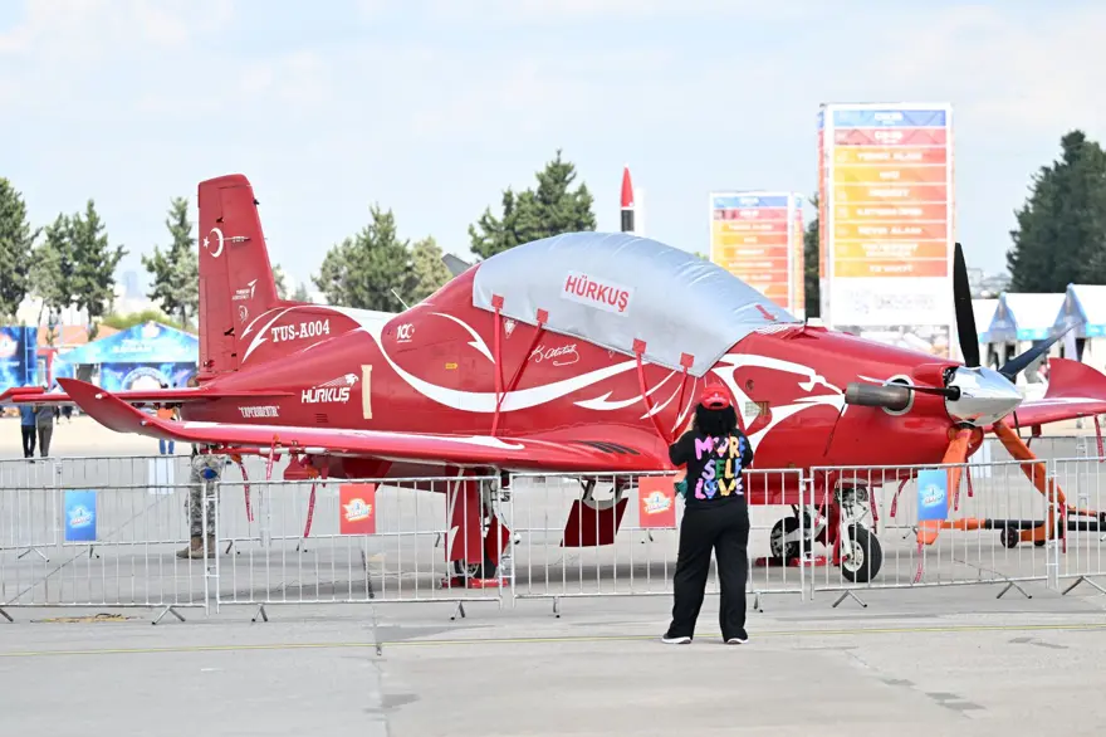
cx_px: 553
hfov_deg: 14.2
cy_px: 368
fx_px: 4453
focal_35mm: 145
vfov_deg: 9.5
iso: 320
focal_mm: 97
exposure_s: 1/4000
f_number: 2.8
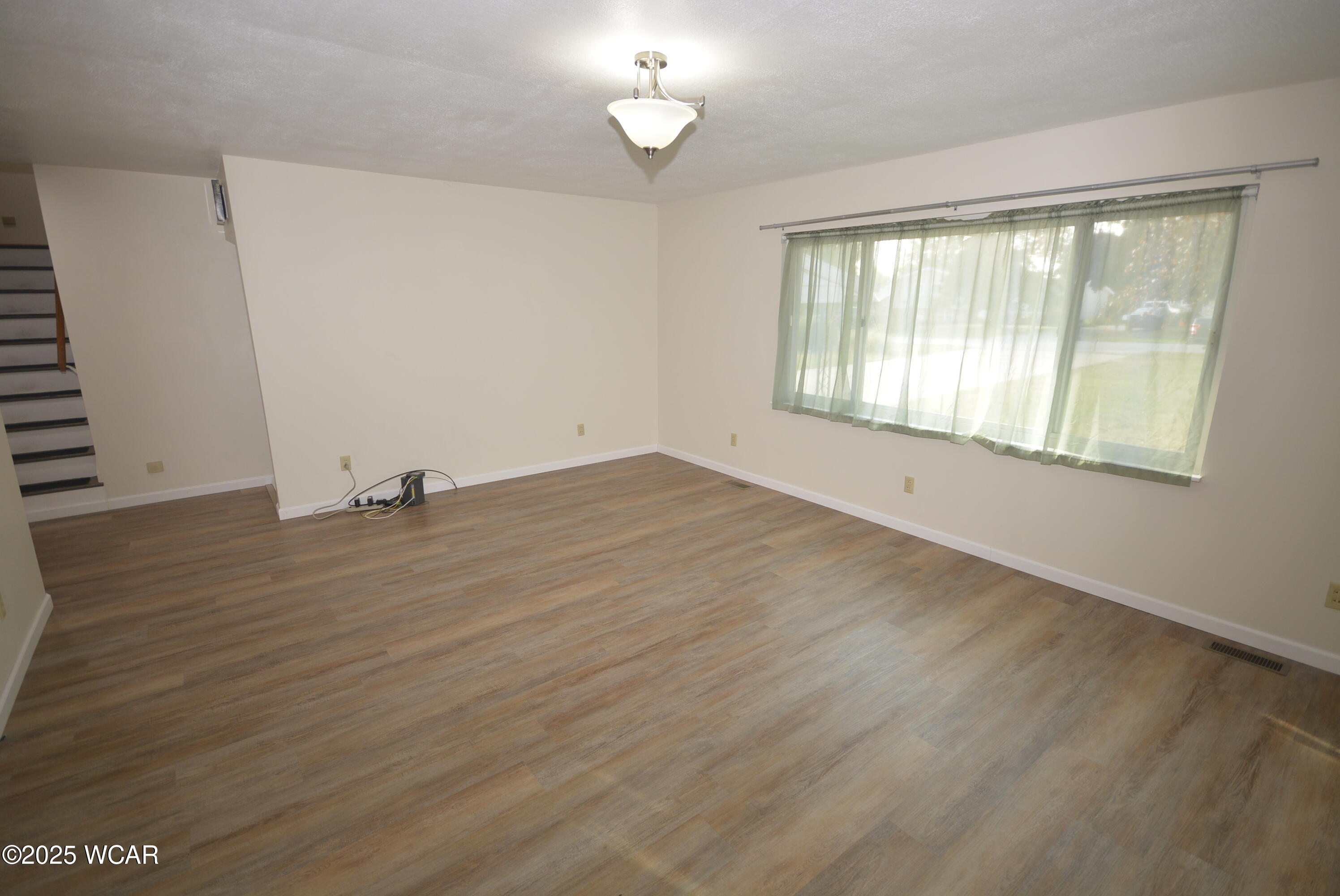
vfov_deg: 72.2
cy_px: 448
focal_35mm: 16
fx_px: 615
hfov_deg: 94.9
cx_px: 670
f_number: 4.2
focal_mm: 11
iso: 250
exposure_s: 1/60
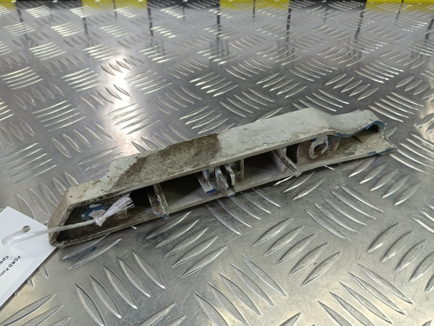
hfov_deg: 73.9
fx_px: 288
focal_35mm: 23
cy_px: 163
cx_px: 217
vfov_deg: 58.9
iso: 99
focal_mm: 4.11
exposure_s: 1/50
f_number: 1.6
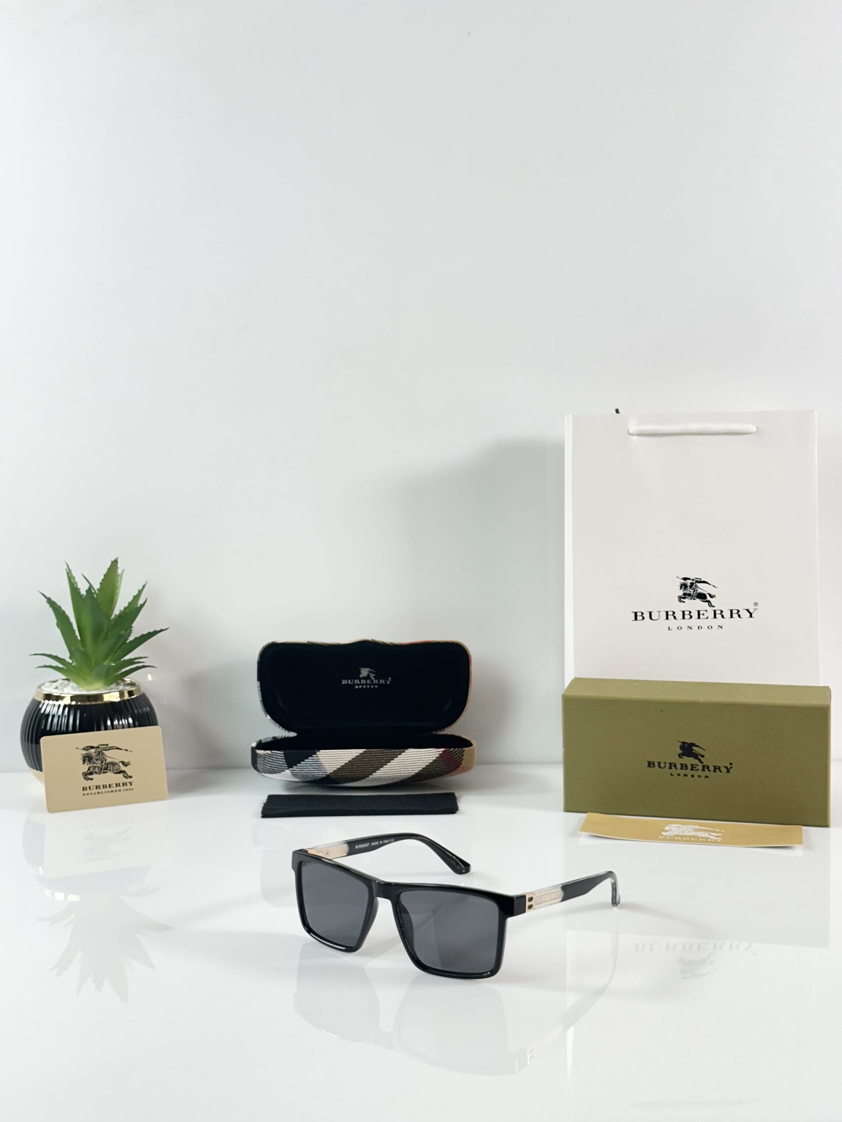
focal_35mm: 48
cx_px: 421
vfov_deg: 39.7
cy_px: 561
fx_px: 1557
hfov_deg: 30.3
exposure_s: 1/100
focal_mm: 6.86
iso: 64
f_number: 1.78
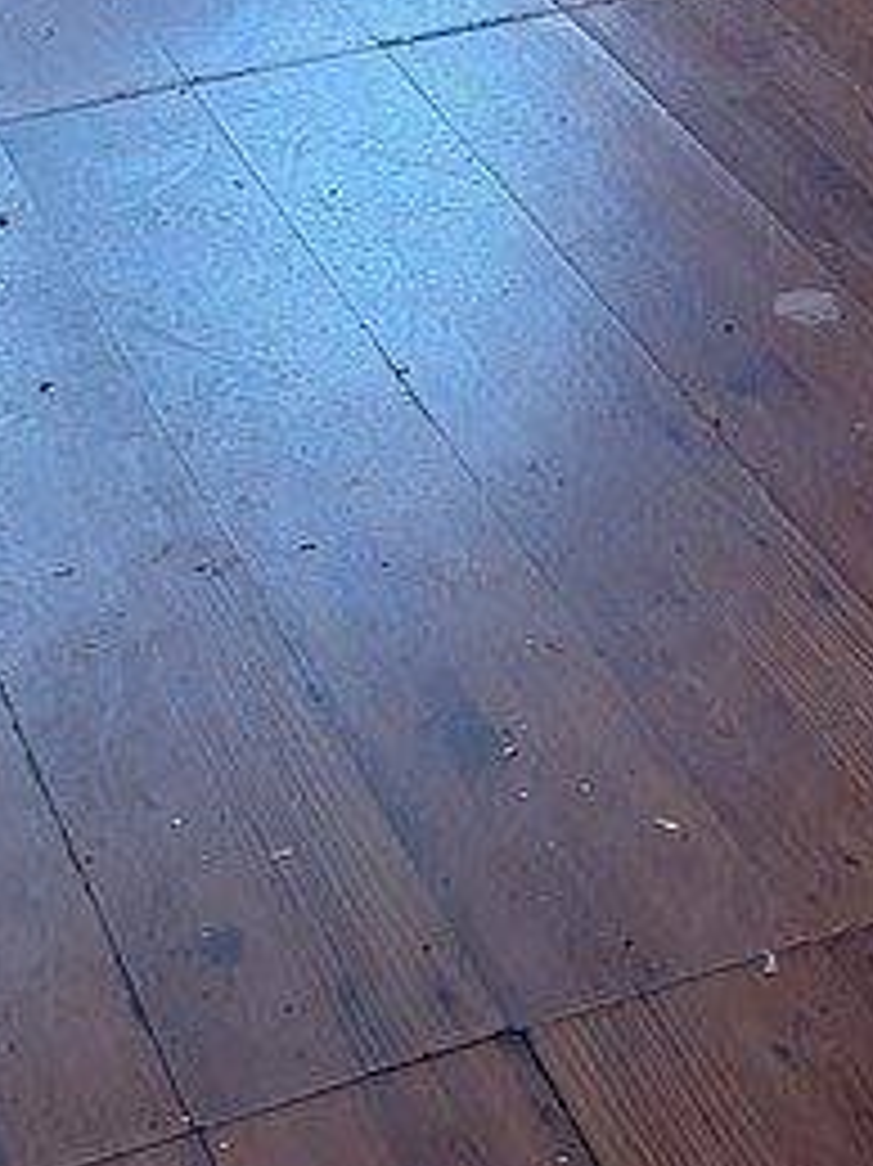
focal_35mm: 95
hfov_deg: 15.5
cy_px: -707
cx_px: 382
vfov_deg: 17.9
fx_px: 3197
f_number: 1.78
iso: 200
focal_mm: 6.76
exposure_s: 1/88
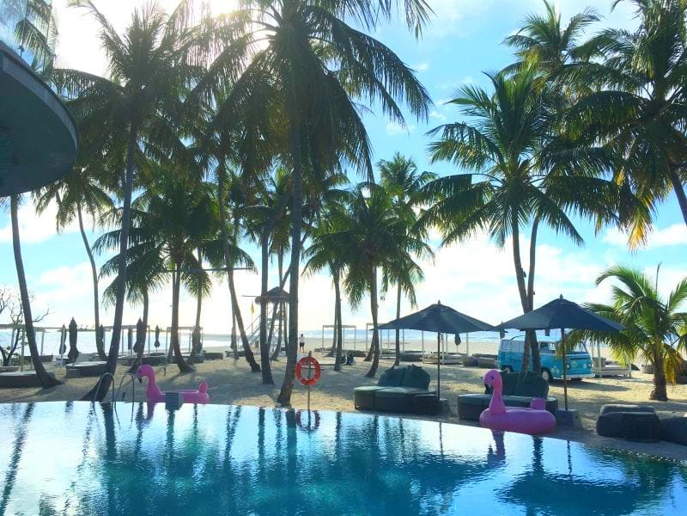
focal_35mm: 29
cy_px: 258
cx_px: 344
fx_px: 576
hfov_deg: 61.7
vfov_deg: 48.2
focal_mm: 4.15
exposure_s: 1/2137
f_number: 2.2
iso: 25
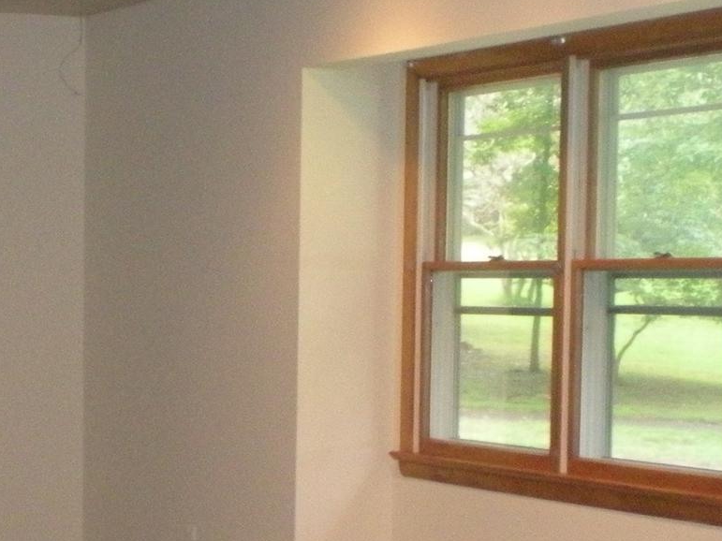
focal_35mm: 101
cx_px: 161
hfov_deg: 19.3
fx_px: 2106
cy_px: 455
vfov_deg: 14.5
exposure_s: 1/60
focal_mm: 6.3
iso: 435
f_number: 3.1
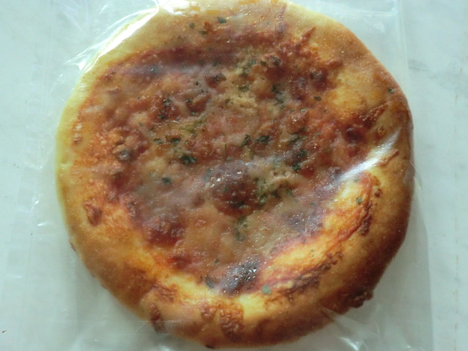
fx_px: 514
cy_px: 176
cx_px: 234
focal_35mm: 38
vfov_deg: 37.7
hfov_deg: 49.0
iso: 500
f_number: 3.9
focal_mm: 6.9
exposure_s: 1/60
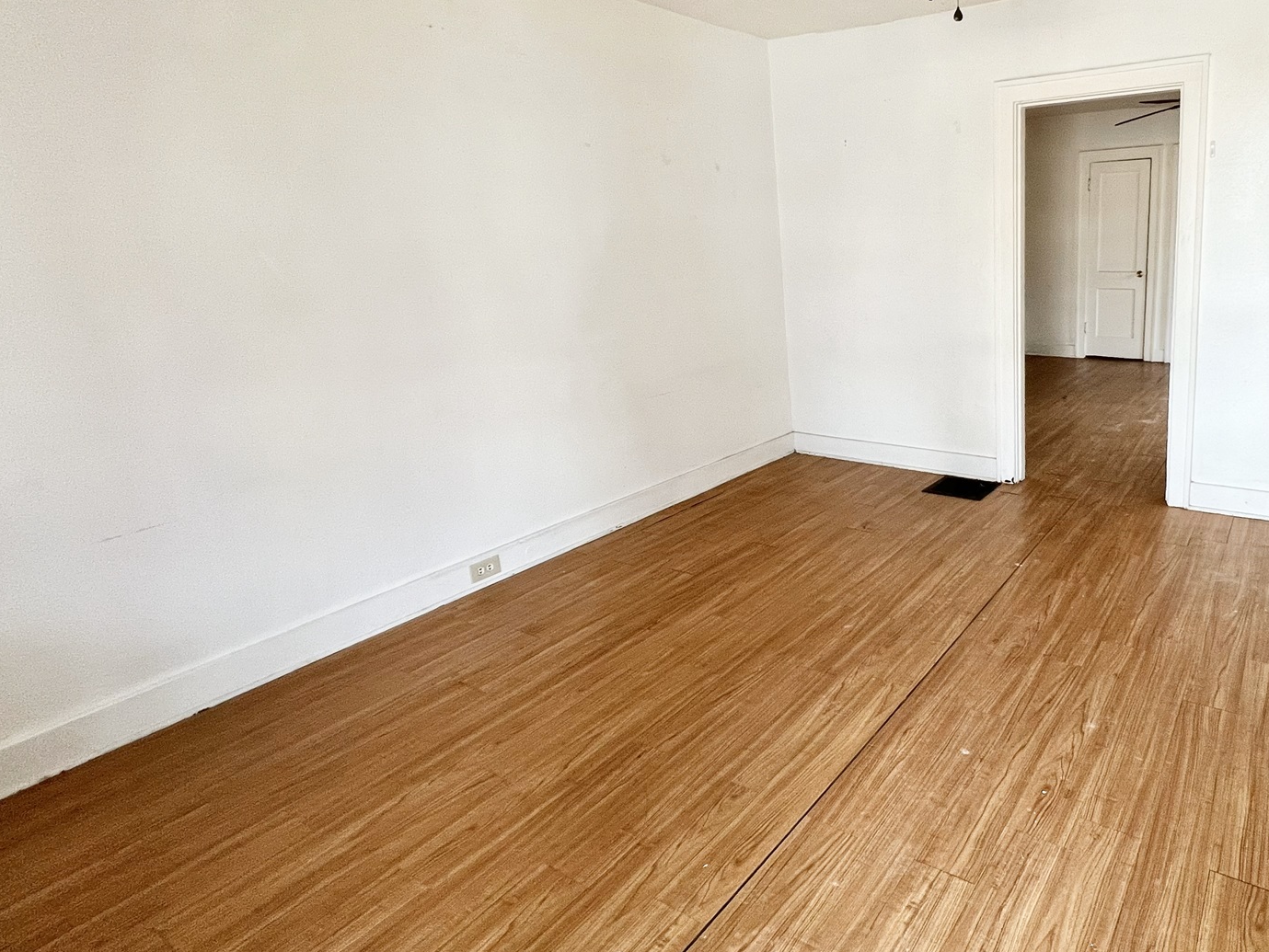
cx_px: 924
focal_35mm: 19
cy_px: 384
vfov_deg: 68.1
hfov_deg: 79.3
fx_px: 697
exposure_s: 1/99
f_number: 1.8
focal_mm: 1.57
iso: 200
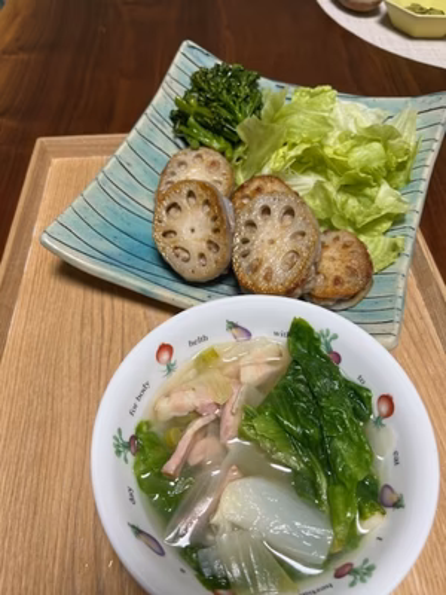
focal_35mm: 26
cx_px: 223
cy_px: 298
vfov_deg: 67.3
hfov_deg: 53.1
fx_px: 447
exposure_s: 1/105
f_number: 1.6
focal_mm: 5.1
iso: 64
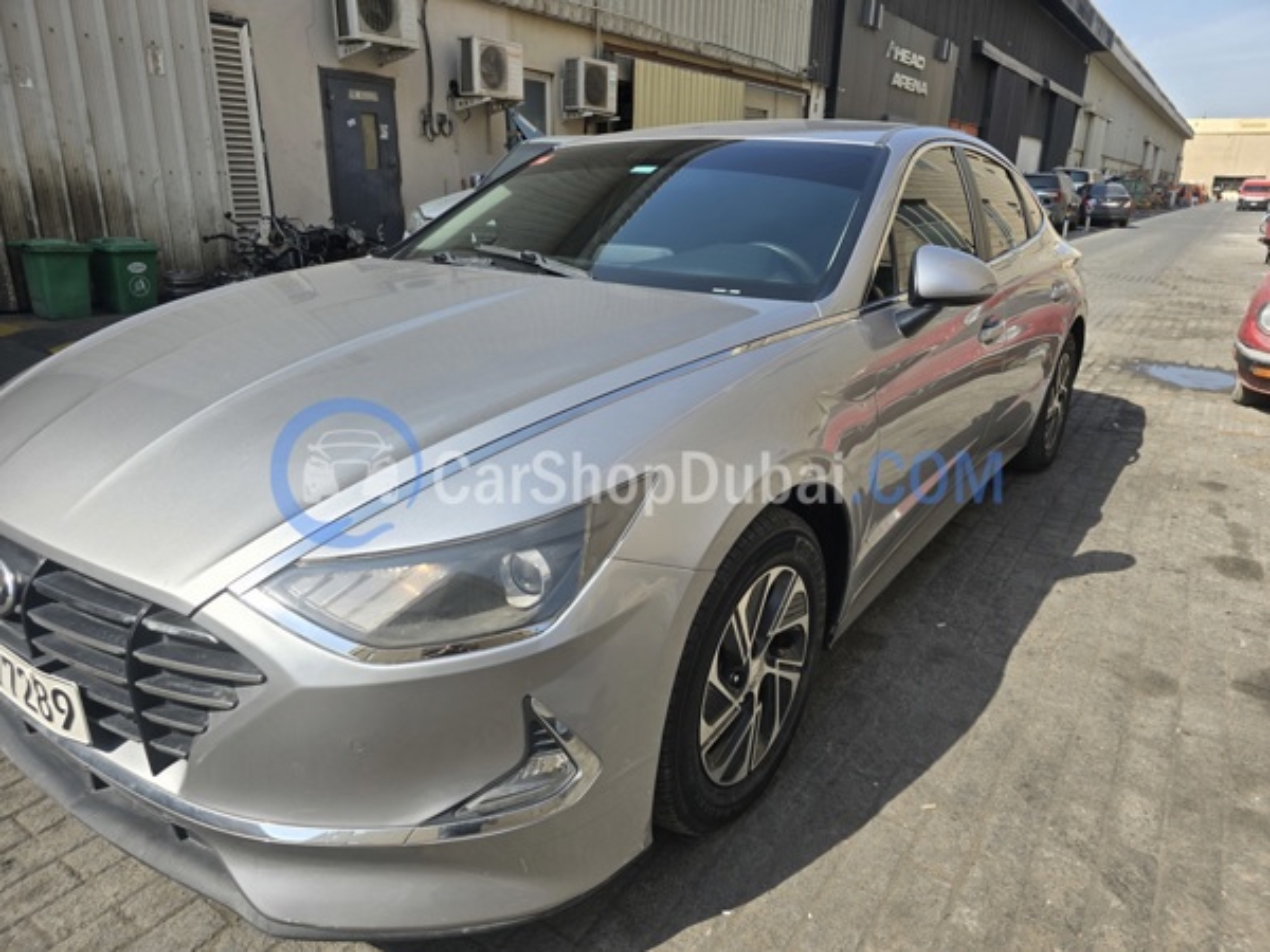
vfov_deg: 58.9
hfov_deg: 73.9
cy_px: 476
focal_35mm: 23
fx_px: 844
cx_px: 635
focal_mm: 6.3
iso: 12
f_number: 1.7
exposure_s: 1/525
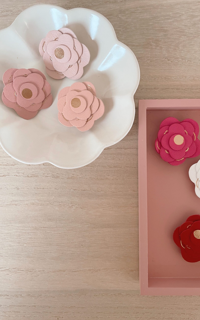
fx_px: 244
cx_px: 120
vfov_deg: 66.5
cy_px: 162
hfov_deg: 44.3
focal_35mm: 28
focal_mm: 4.2
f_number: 1.6
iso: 200
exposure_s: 1/50
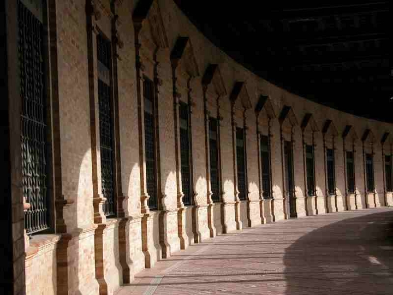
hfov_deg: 23.6
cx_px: 196
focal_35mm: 83
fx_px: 942
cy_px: 148
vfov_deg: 17.8
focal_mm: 21
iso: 200
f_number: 3.5
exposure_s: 1/2000
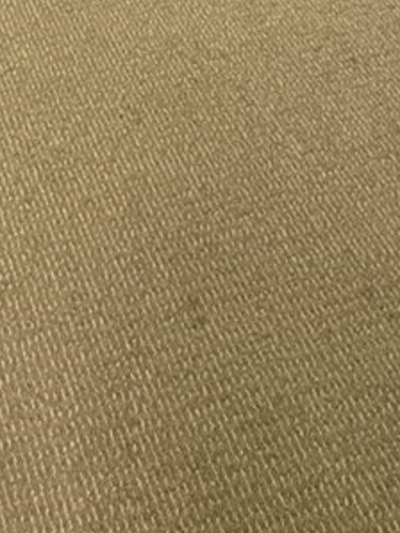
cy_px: -663
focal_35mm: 72
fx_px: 1110
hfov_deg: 19.3
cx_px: -75
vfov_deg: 16.3
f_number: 2.2
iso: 640
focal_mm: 2.22
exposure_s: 1/60
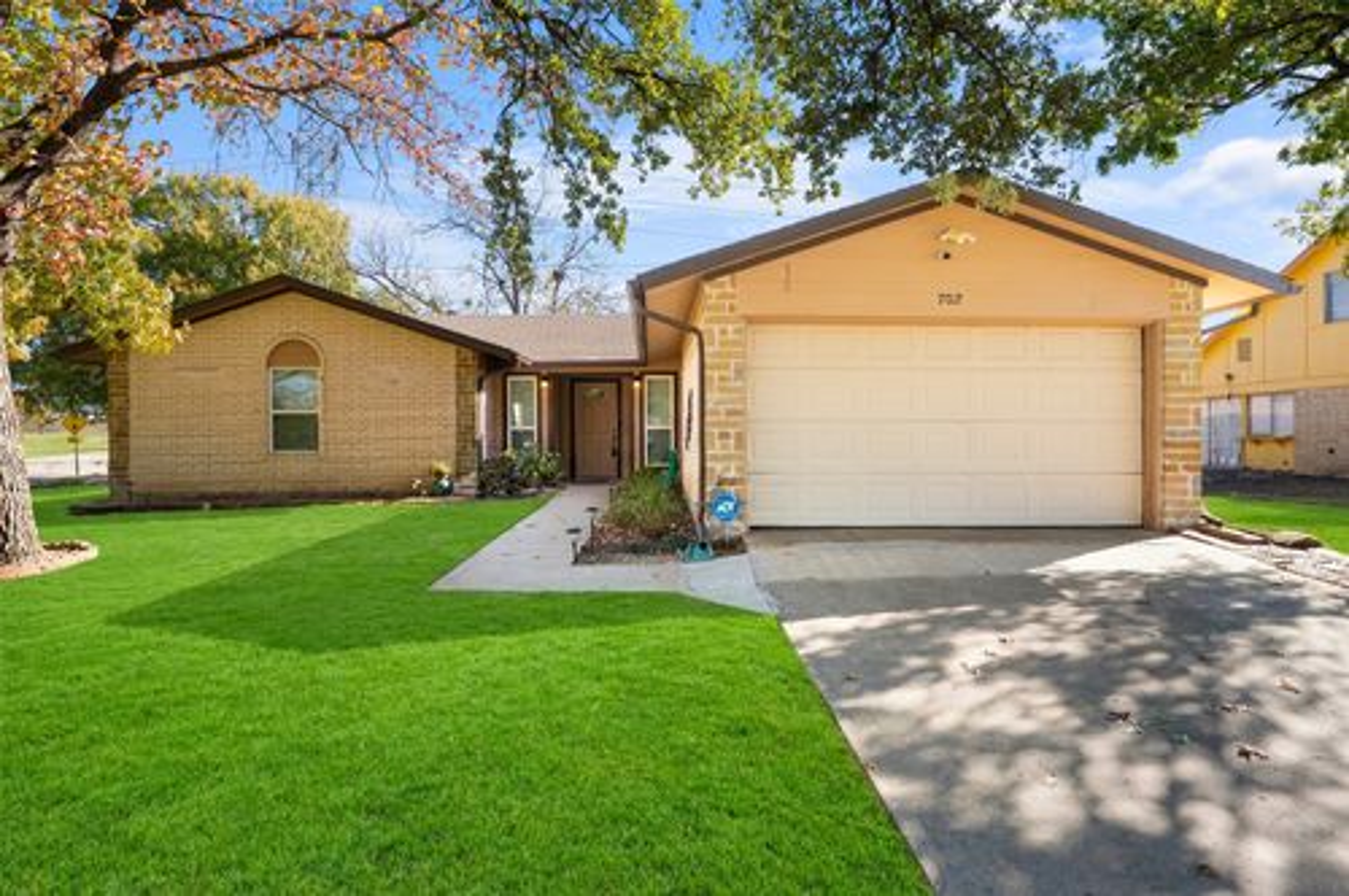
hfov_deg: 86.7
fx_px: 715
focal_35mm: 19
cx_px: 674
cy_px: 448
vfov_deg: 64.1
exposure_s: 1/80
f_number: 9
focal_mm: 19.1
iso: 640
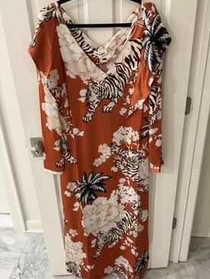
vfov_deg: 69.4
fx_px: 202
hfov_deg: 54.9
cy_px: 143
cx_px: 102
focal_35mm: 25
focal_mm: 6.76
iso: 500
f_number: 1.78
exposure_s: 1/60
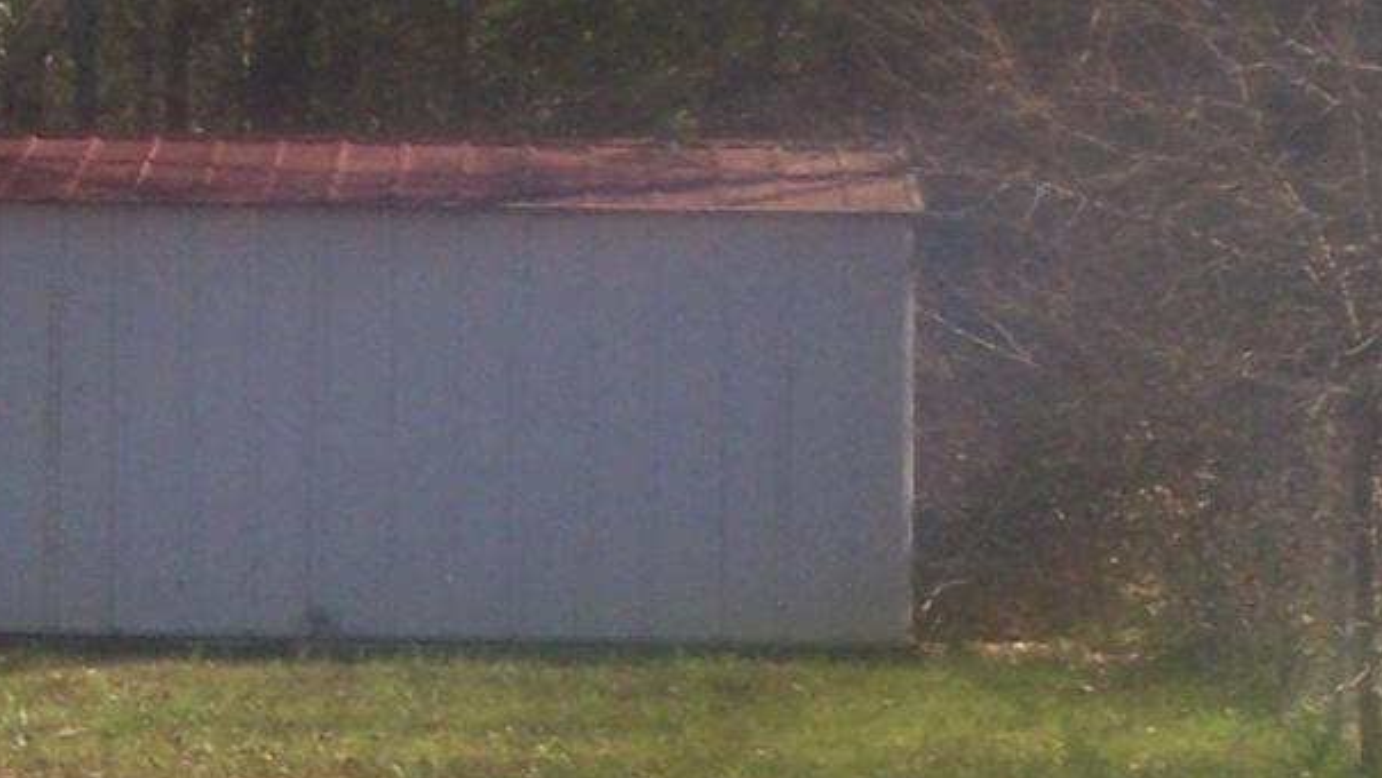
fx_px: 5938
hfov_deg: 13.3
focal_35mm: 162
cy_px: 71
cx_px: 522
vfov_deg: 7.5
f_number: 3.4
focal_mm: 8
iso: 100
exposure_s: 1/500
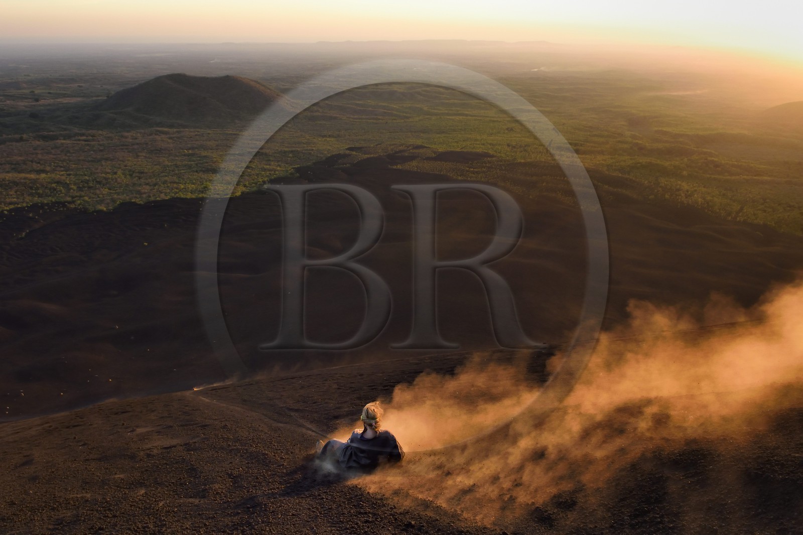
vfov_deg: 53.1
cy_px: 268
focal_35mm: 24
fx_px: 535
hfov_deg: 73.8
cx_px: 402
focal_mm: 24
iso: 1600
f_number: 5.6
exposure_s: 1/800
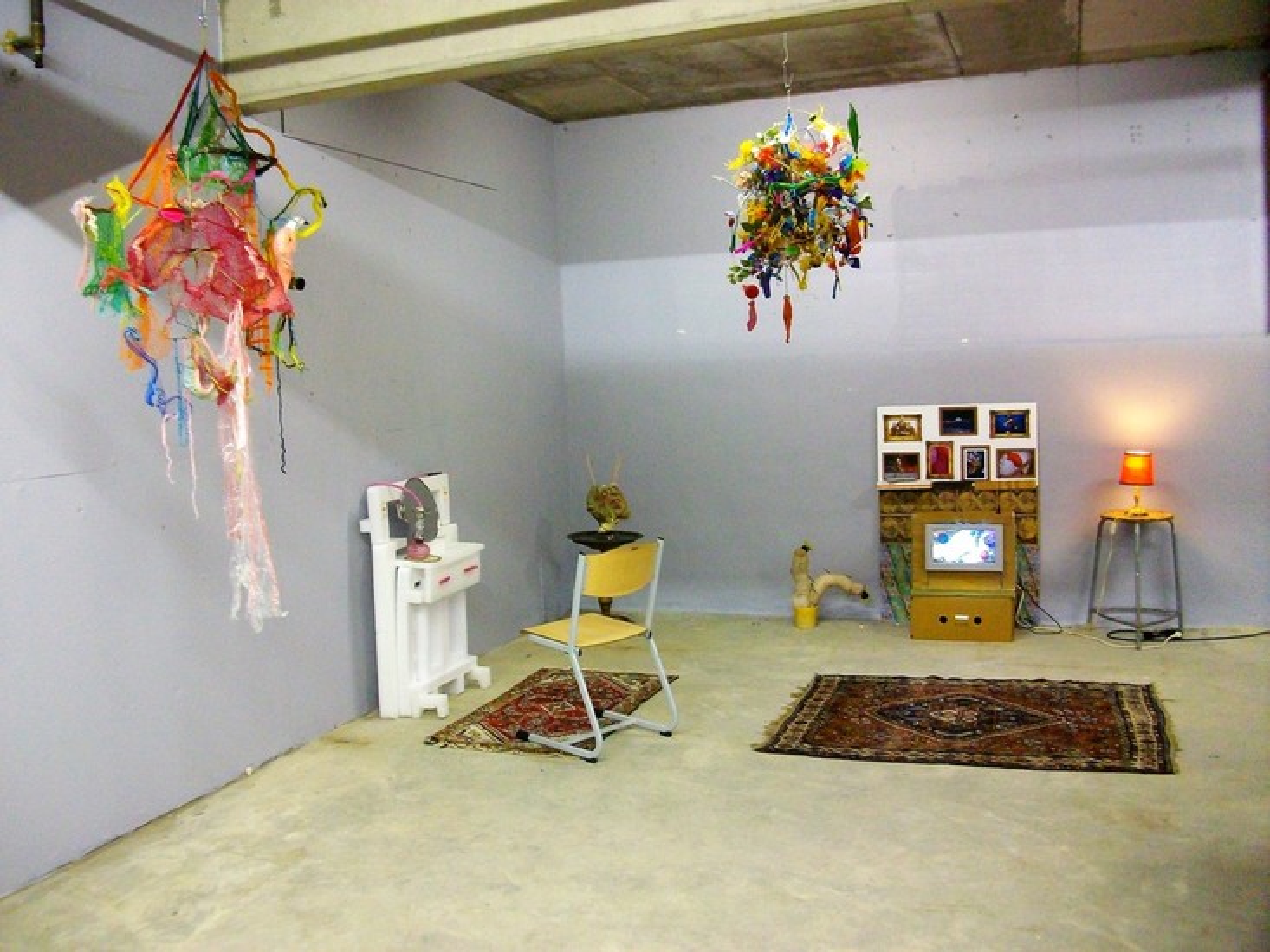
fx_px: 1174
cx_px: 635
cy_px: 476
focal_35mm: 32
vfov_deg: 44.2
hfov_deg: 56.8
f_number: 2.9
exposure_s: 1/9.12
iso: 320
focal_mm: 5.7
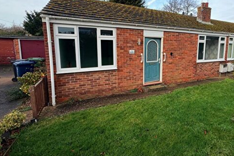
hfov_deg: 77.4
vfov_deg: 58.9
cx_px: 164
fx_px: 137
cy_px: 60
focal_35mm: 21
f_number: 2.2
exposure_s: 1/502
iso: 50
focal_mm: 2.22
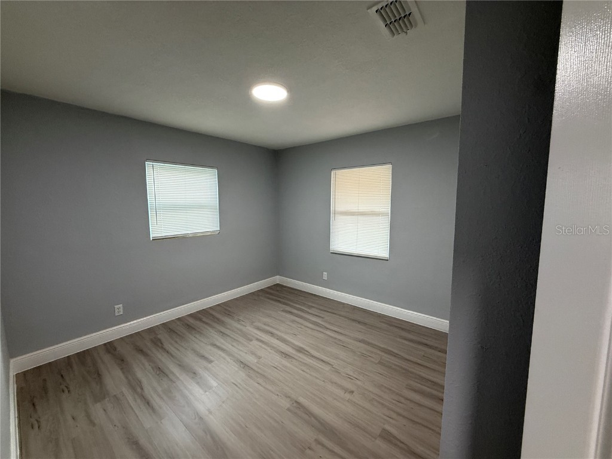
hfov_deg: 102.1
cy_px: 230
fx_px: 248
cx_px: 306
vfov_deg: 85.7
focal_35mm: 14
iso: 160
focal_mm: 2.22
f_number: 2.2
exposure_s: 1/120
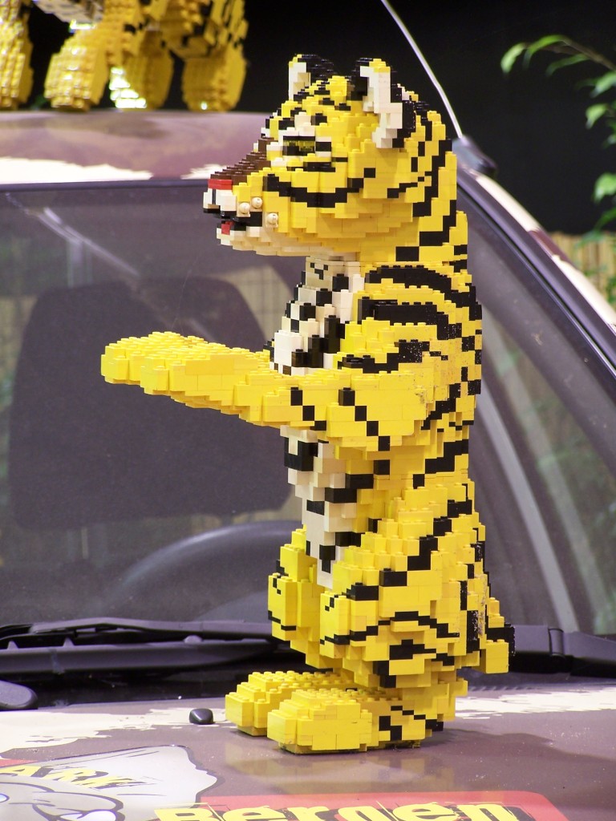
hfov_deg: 7.1
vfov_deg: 9.5
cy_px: 410
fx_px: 4959
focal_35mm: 209
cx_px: 308
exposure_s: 1/2
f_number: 3.2
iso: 80
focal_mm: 34.6
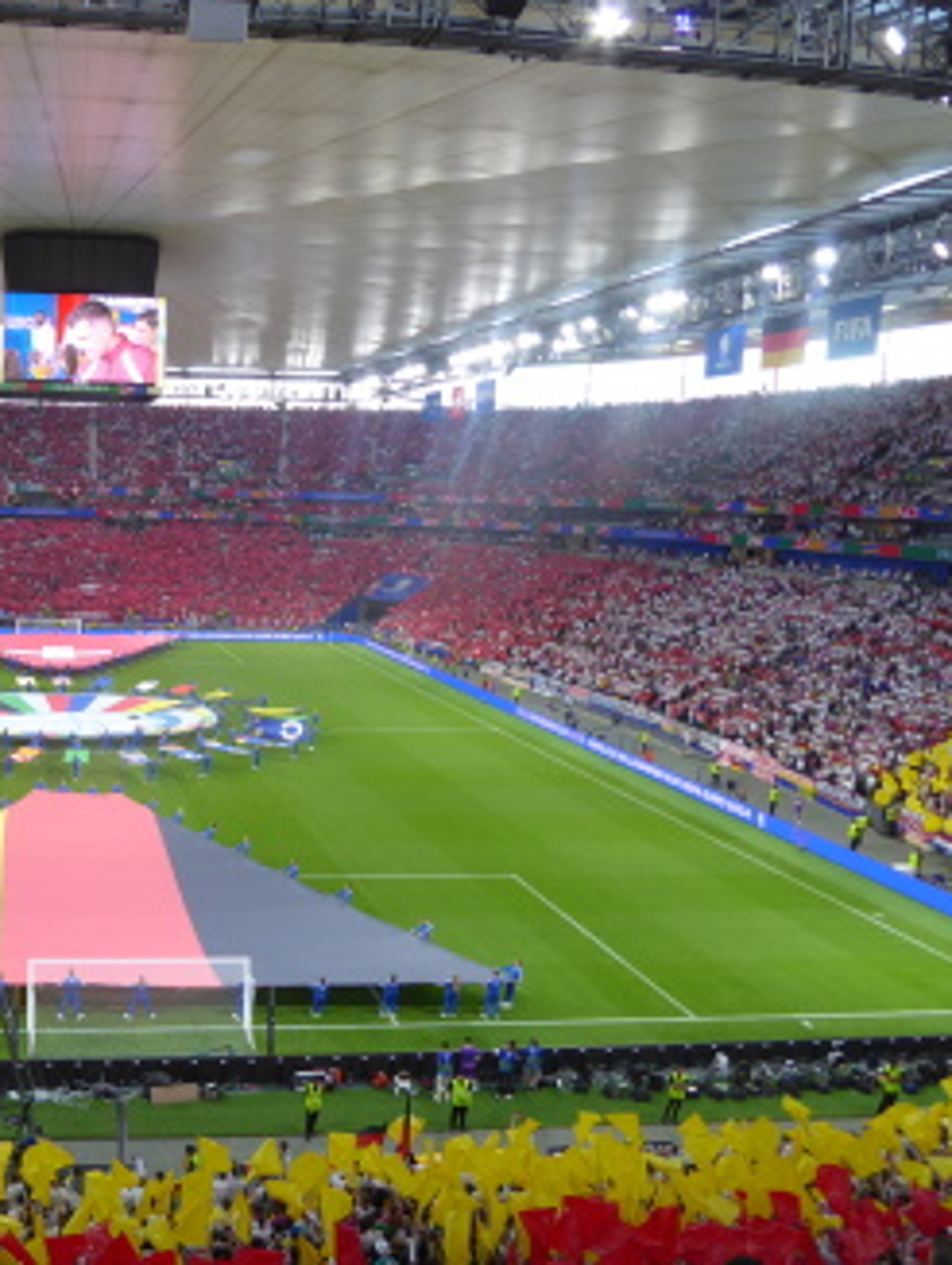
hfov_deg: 39.9
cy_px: 634
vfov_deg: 55.3
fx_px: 1208
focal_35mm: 33
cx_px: 101
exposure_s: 1/60
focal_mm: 4.3
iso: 160
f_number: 3.5
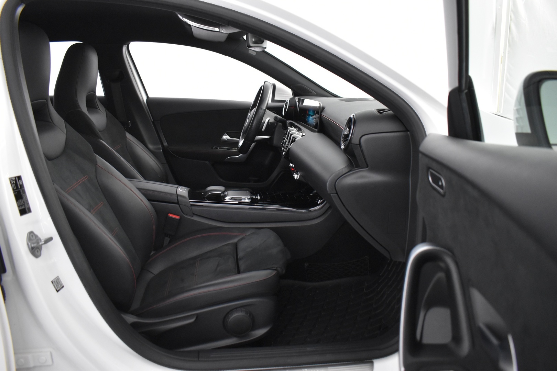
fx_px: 418
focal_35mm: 27
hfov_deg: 67.4
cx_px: 278
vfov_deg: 47.9
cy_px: 186
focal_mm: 18
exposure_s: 1/30
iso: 2200
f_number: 3.5
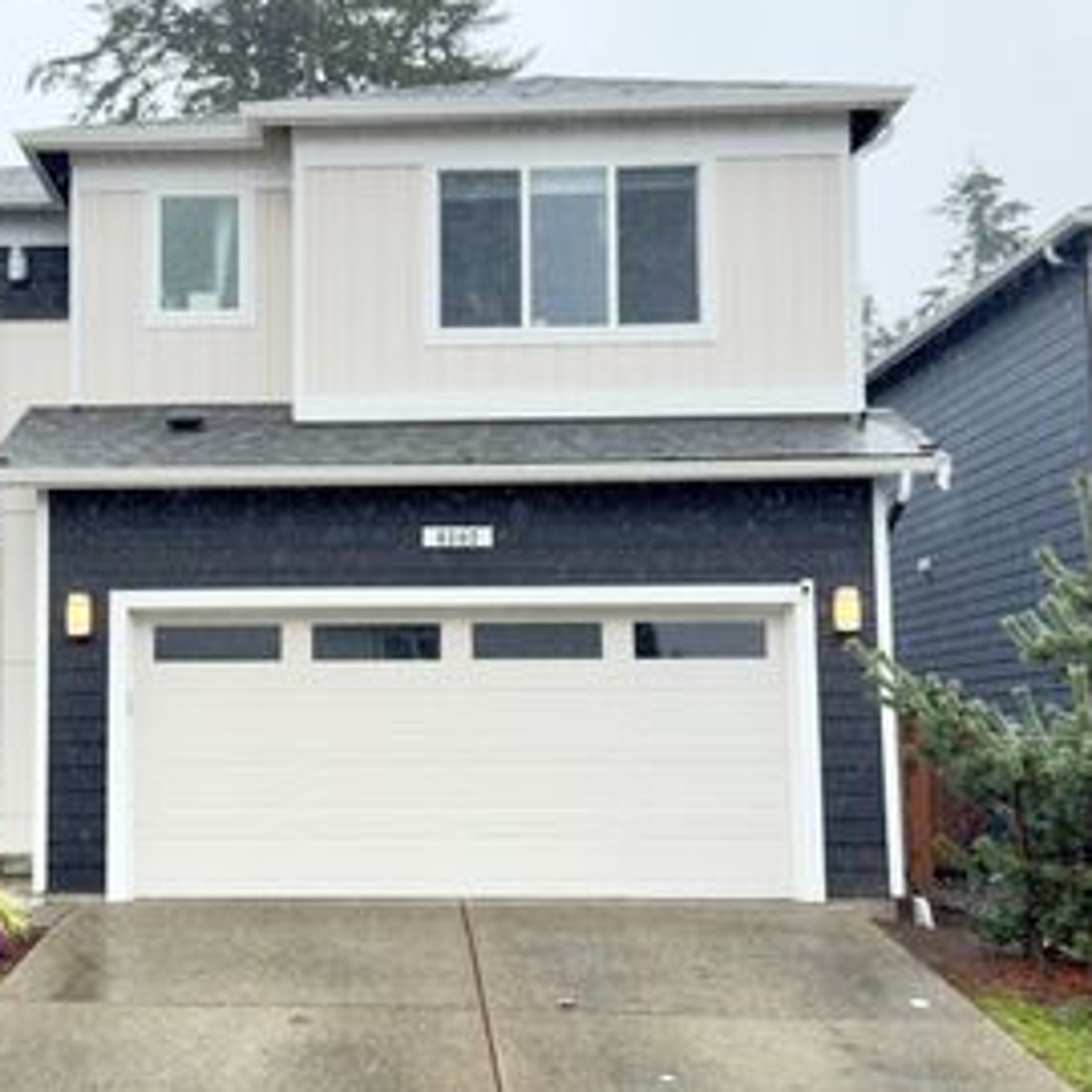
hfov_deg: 31.2
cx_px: 303
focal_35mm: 54
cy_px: 536
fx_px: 1927
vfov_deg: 31.6
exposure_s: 1/596
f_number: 1.78
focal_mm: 6.76
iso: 100
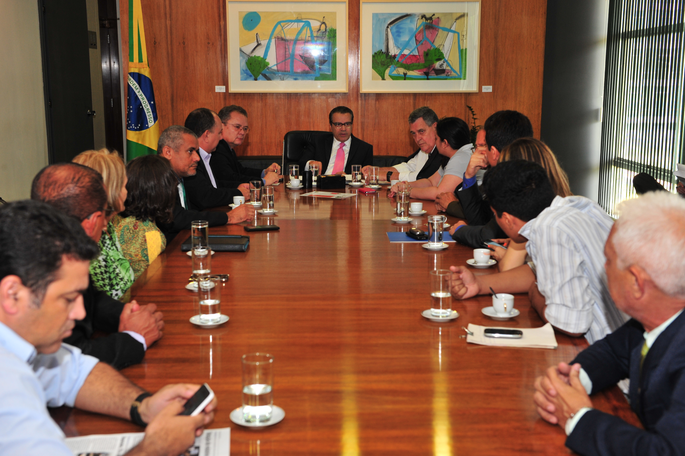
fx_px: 913
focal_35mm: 48
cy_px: 228
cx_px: 342
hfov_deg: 41.1
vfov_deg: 28.0
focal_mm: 48
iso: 800
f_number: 5.6
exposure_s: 1/80
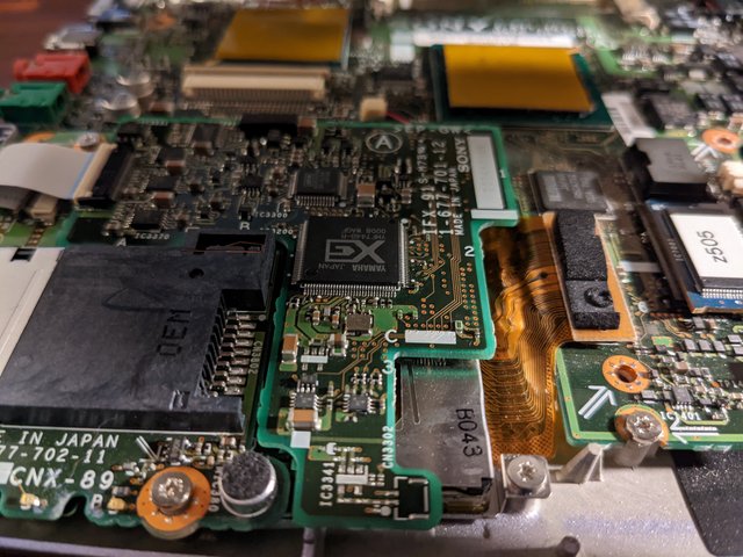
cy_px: 278
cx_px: 372
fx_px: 580
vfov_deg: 51.4
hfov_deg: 65.3
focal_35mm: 27
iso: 327
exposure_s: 1/24
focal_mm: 4.38
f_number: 1.73
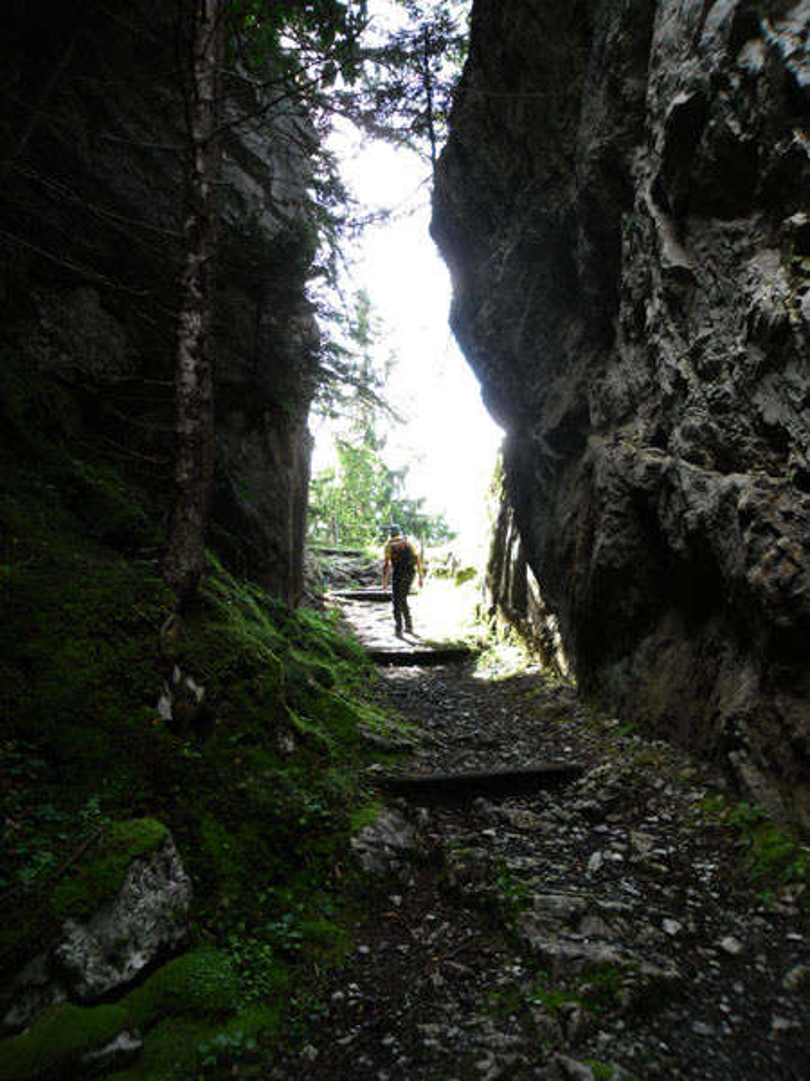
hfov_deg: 51.4
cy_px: 540
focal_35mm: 27
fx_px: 842
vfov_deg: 65.3
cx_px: 405
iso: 100
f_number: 3.5
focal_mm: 4.9
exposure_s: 1/49
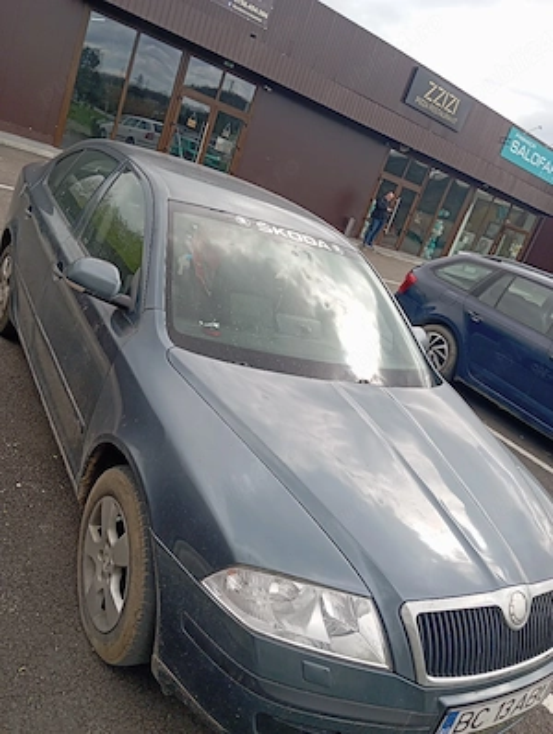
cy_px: 367
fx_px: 595
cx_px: 276
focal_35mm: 28
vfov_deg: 63.4
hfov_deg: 49.9
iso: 55
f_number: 1.8
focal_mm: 4.22
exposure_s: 1/417
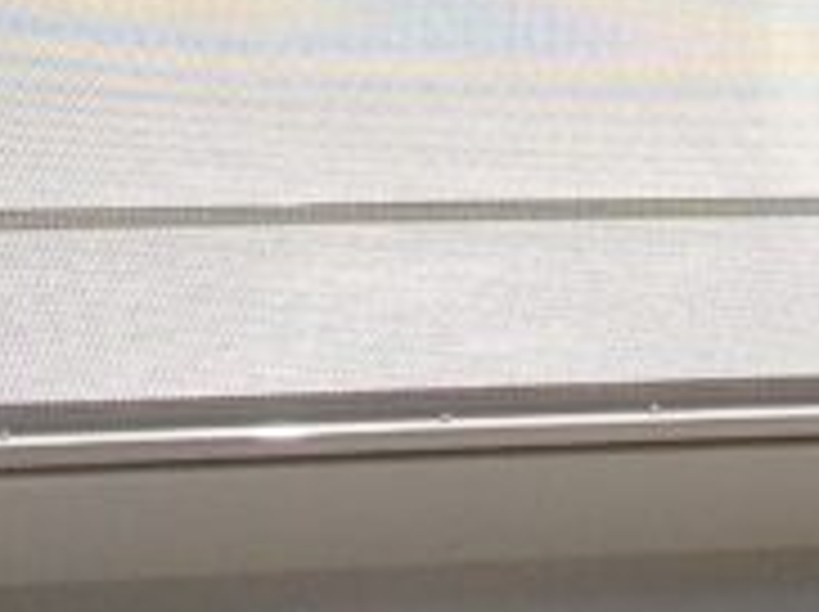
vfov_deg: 7.3
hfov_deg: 10.0
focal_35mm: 197
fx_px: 4655
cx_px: 824
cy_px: -536
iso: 64
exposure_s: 1/4608
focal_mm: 4.28
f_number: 2.4
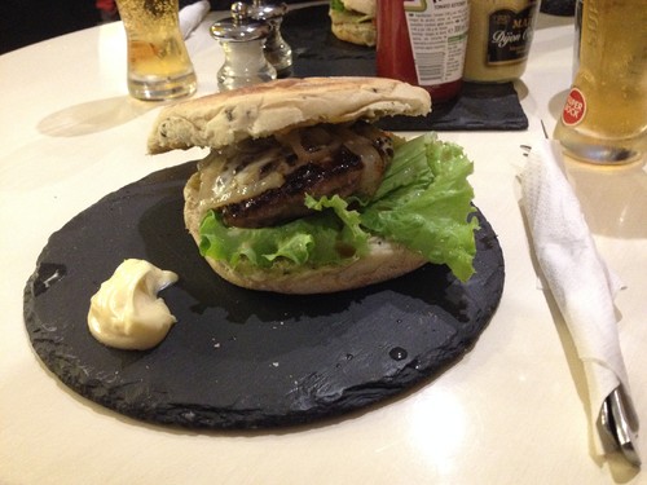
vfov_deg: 40.7
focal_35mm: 35
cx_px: 324
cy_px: 242
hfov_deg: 52.6
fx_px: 654
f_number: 2.4
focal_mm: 4.28
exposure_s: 1/15
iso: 400
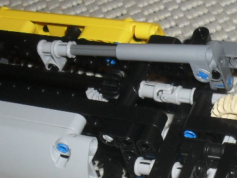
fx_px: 671
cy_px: 172
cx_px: 243
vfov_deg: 14.9
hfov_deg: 19.4
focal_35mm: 98
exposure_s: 1/45
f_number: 3.2
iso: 200
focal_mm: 6.3
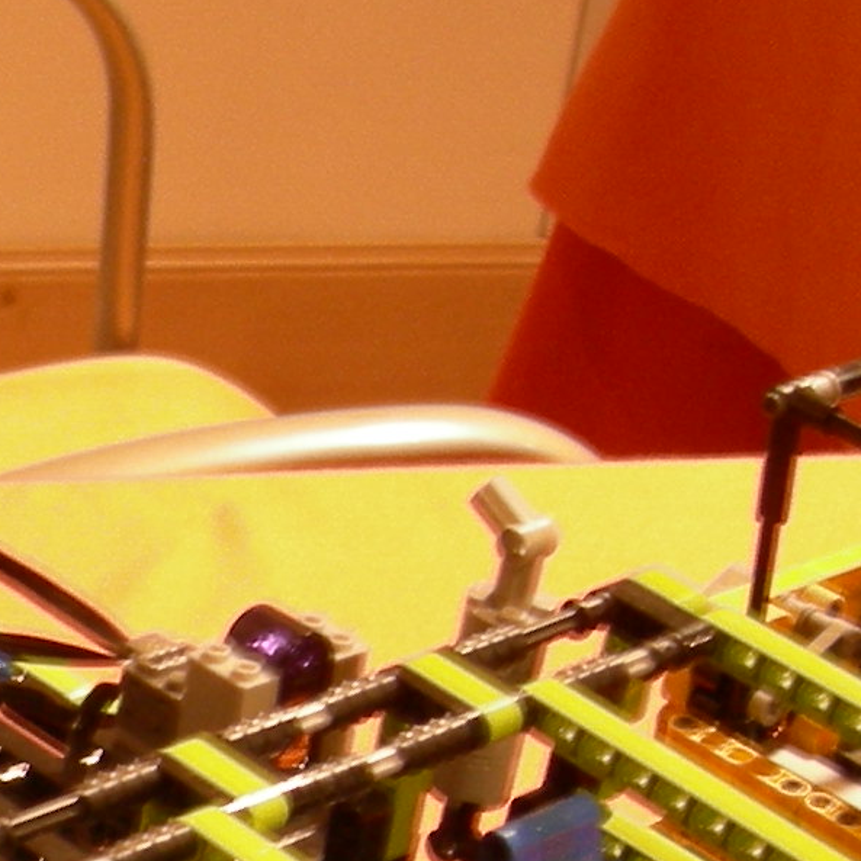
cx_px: -603
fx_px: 3912
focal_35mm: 139
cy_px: 1137
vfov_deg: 12.2
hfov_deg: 11.8
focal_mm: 7.5
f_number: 2.7
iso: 135
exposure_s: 1/4
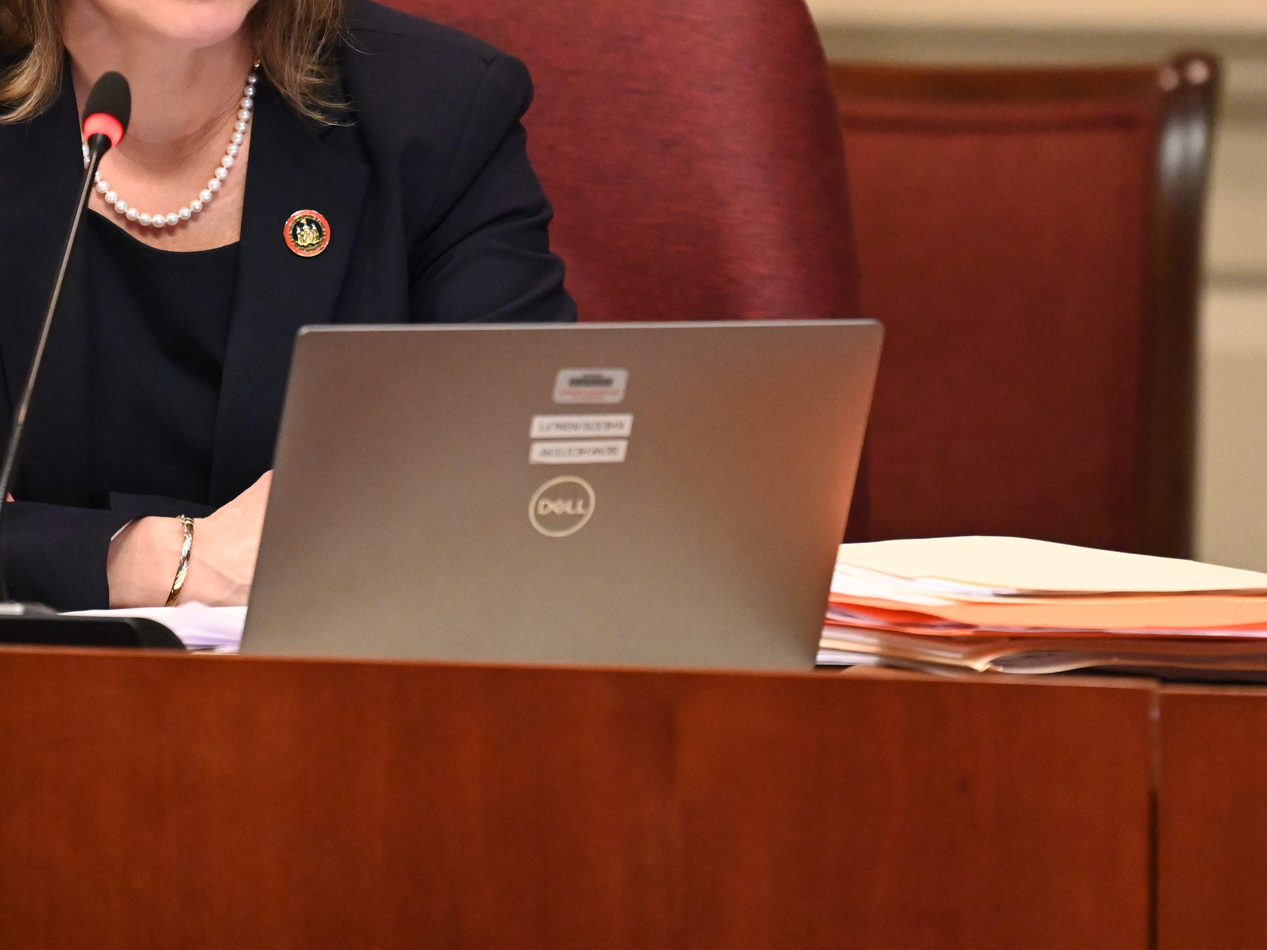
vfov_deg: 4.2
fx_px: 12883
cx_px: 314
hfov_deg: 5.6
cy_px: 265
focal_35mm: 352
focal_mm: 200
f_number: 2.8
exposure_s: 1/640
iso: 6400
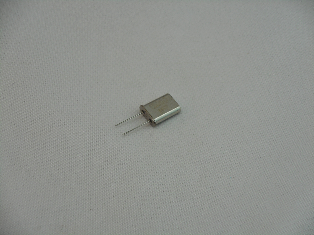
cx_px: 157
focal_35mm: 102
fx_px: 925
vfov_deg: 14.5
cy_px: 118
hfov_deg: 19.3
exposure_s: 1/60
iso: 110
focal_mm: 18.2
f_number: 5.8
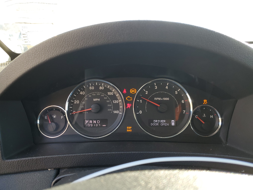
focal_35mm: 26
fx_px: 190
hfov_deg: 67.3
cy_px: 95
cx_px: 126
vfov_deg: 53.1
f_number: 1.5
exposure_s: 1/125
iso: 50
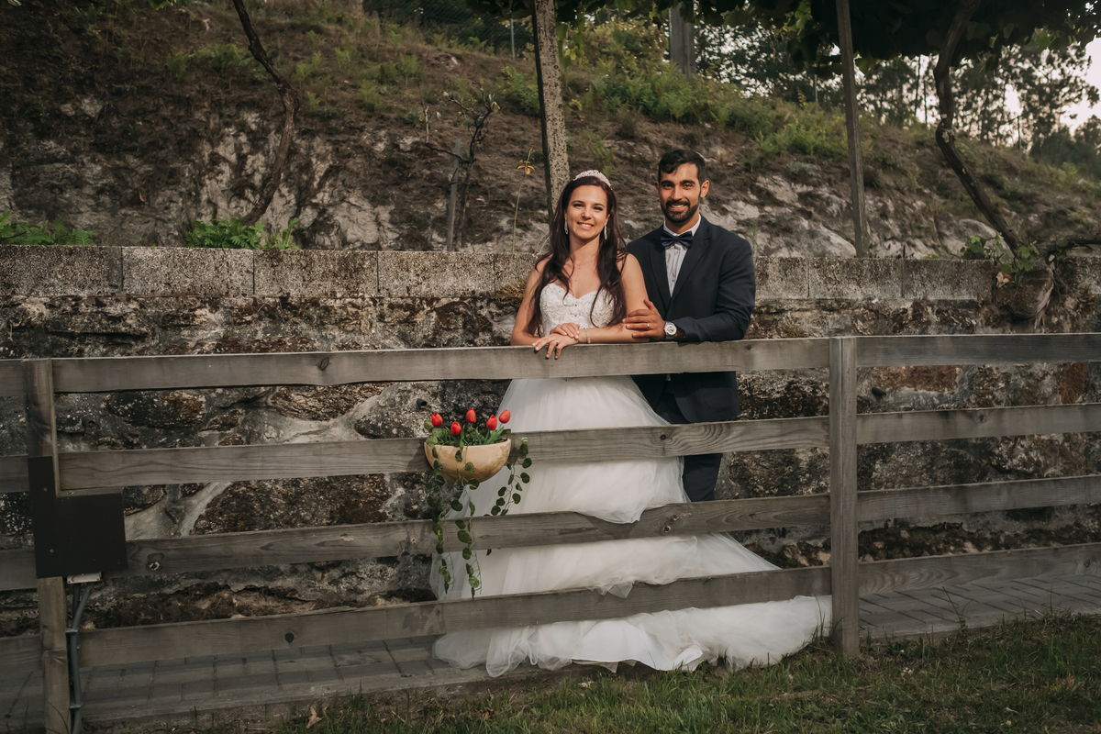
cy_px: 367
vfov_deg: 37.9
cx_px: 550
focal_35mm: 35
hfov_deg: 54.4
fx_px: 1070
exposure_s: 1/160
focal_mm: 23
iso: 1600
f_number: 2.8
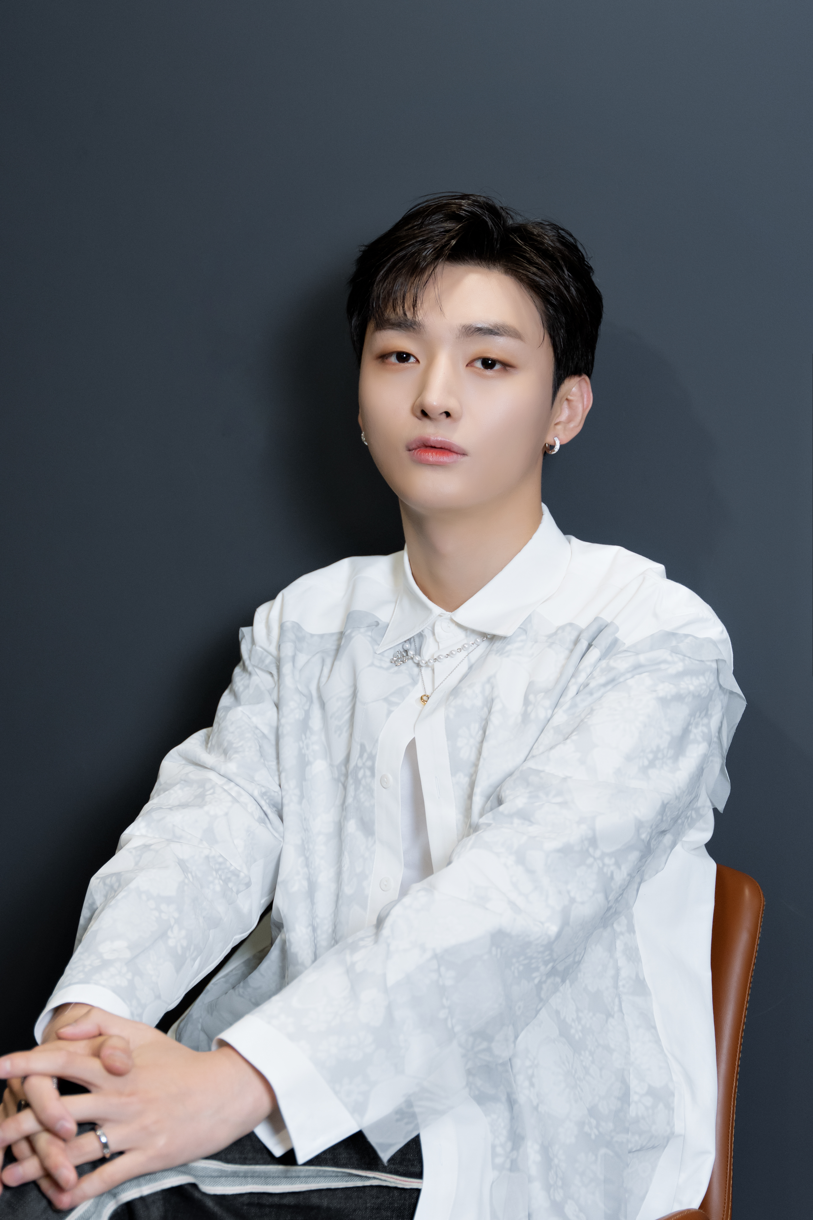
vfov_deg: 26.3
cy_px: 610
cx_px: 406
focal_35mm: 77
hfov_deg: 17.7
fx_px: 2608
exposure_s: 1/160
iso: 1000
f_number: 2.8
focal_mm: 51.9
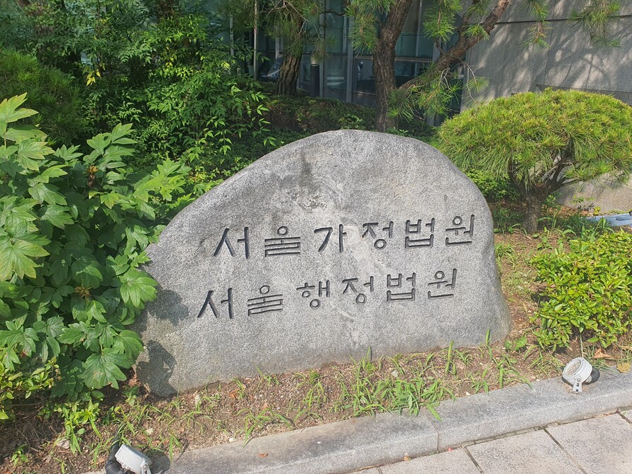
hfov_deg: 63.3
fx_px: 511
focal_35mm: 28
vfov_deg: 49.8
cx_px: 340
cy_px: 242
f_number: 2.4
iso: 50
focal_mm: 4.3
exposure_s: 1/1248
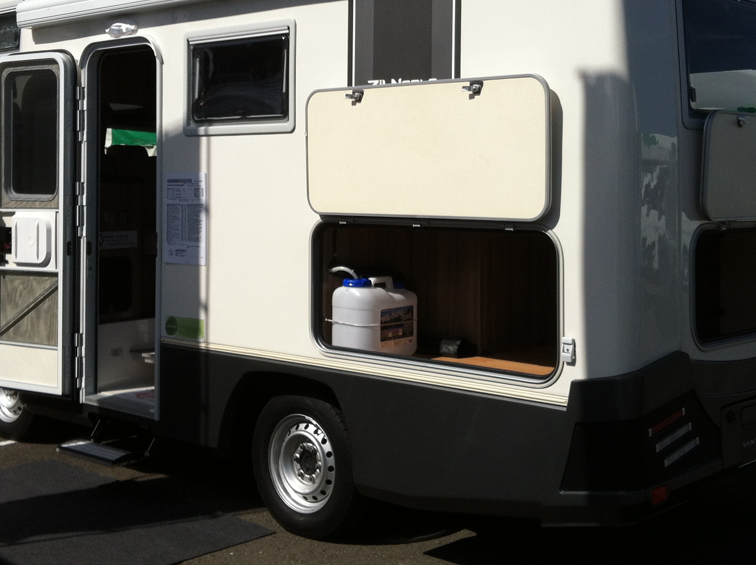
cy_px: 185
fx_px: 1243
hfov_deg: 33.8
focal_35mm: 57
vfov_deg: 25.4
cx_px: 375
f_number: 2.8
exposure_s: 1/2742
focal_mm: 3.85
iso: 80
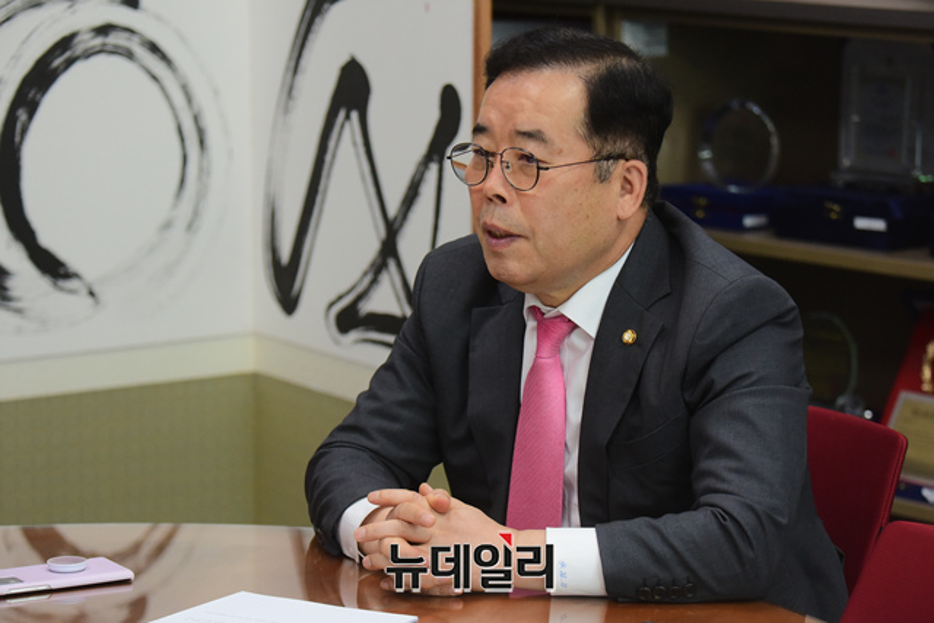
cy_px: 312
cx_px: 467
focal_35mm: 130
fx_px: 3373
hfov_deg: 15.8
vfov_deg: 10.6
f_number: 4.8
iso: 2000
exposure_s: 1/250
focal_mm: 130
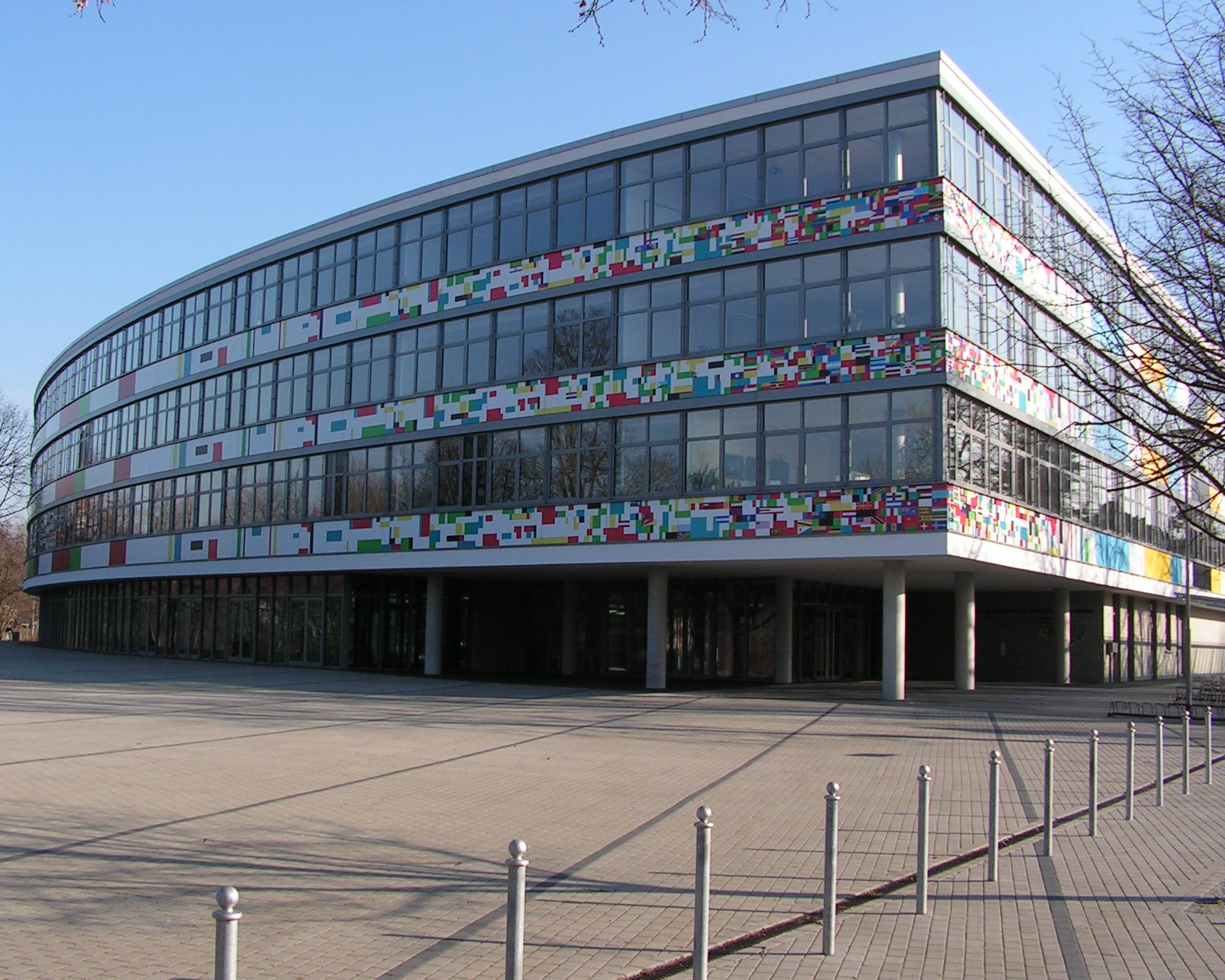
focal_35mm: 43
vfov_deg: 34.9
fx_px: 1559
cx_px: 511
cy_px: 446
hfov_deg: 42.8
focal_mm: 6
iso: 64
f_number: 4.8
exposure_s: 1/320
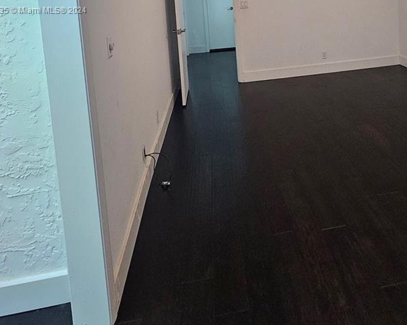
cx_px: 265
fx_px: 301
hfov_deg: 66.6
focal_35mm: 25
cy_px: 11
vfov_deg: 48.3
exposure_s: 1/40
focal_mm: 2.2
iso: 320
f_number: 2.2
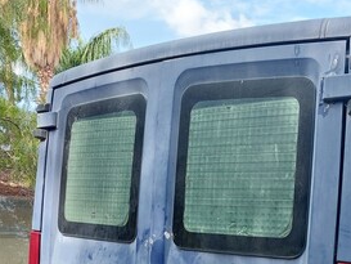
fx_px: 558
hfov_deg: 34.3
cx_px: 257
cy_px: 287
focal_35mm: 55
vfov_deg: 24.8
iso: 25
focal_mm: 5.23
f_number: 1.8
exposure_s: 1/136
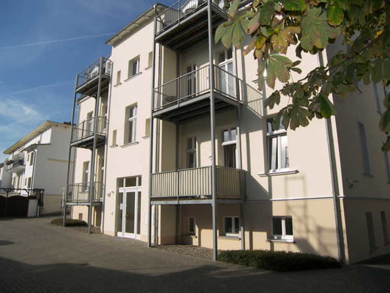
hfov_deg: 69.4
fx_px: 282
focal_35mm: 25
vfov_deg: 54.9
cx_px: 195
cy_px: 144
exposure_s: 1/1250
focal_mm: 5
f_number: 3.2
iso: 50
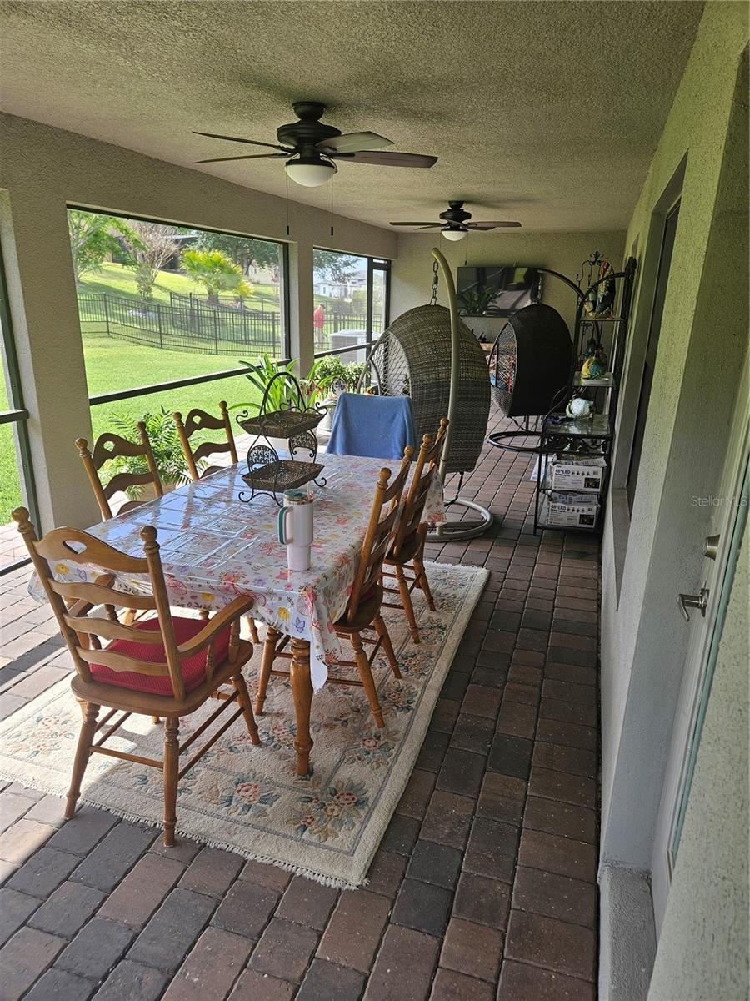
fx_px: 664
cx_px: 375
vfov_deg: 73.9
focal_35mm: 23
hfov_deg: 58.9
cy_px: 500
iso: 25
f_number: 1.8
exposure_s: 1/146
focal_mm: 5.4
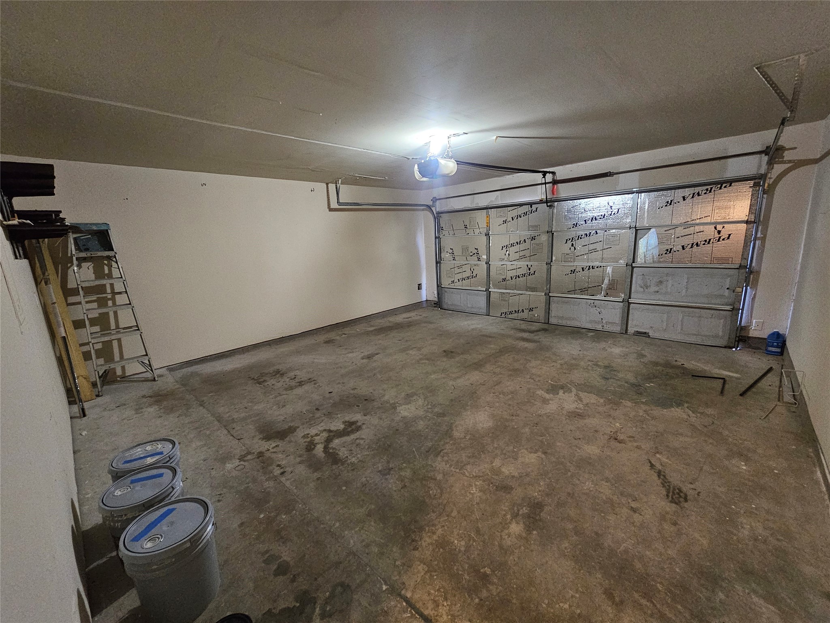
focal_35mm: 13
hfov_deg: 106.2
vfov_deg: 89.9
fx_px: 312
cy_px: 312
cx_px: 415
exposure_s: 1/24
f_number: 2.2
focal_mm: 2.2
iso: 1000
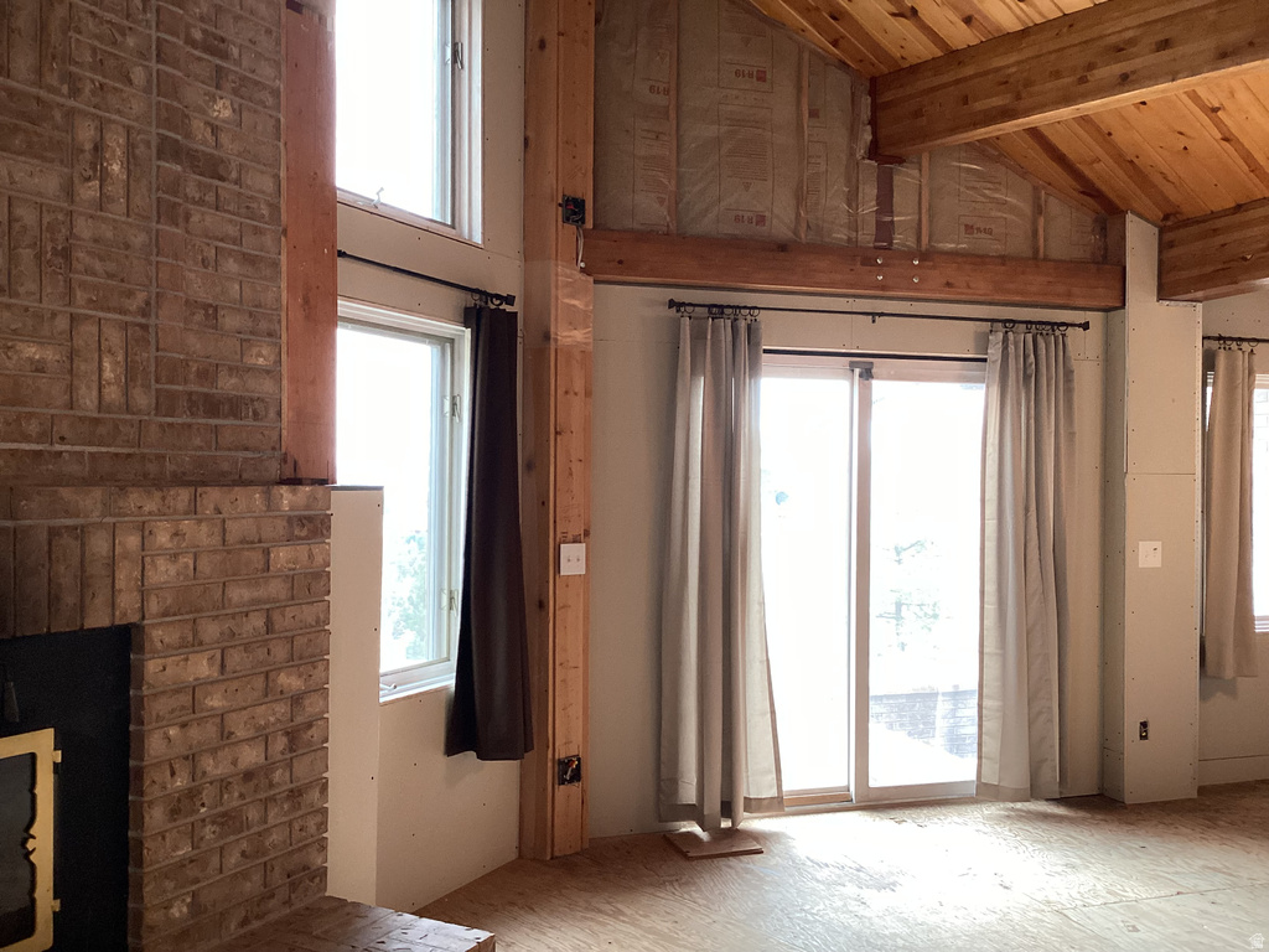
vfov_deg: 45.4
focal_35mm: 31
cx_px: 634
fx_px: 1136
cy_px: 476
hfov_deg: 58.4
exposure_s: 1/60
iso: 80
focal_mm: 3.3
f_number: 2.4
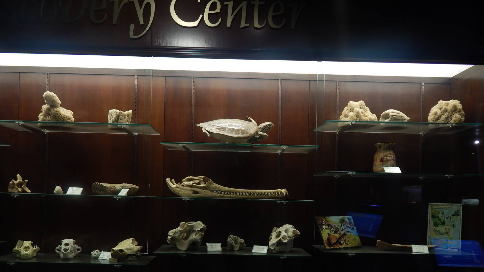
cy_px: 192
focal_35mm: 27
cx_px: 233
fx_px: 346
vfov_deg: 42.0
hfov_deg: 69.8
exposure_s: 1/30
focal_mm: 4
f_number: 3
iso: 125
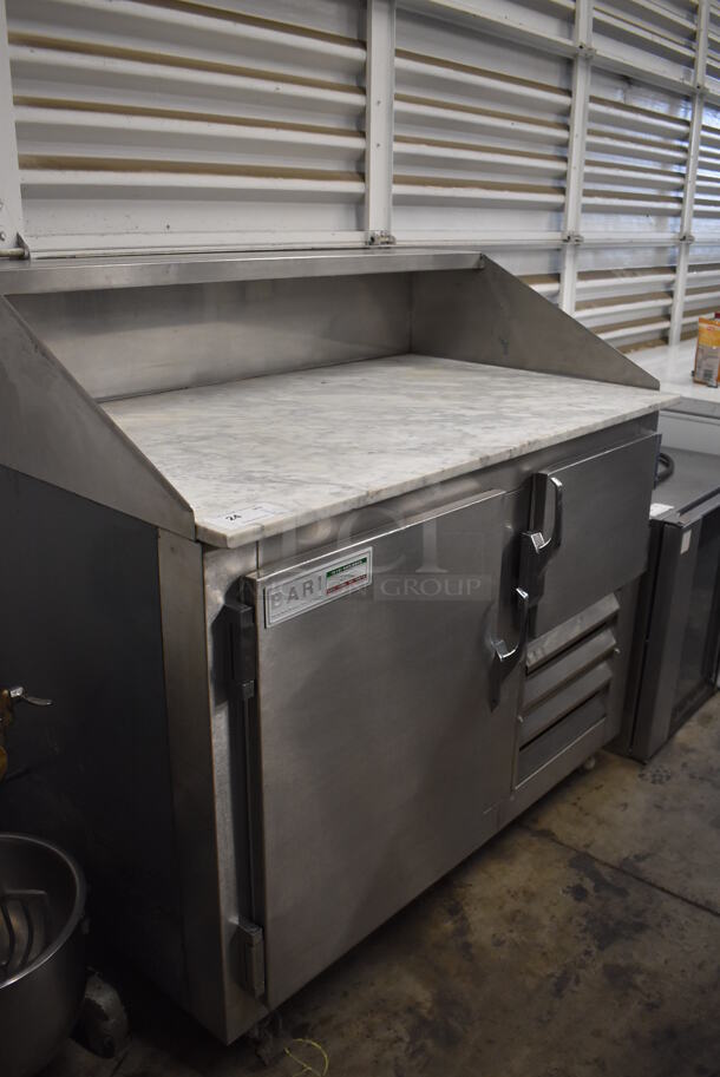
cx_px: 360
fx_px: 899
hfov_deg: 43.7
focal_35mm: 30
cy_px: 538
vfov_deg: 61.9
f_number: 3.8
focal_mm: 20
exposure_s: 1/125
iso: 1600
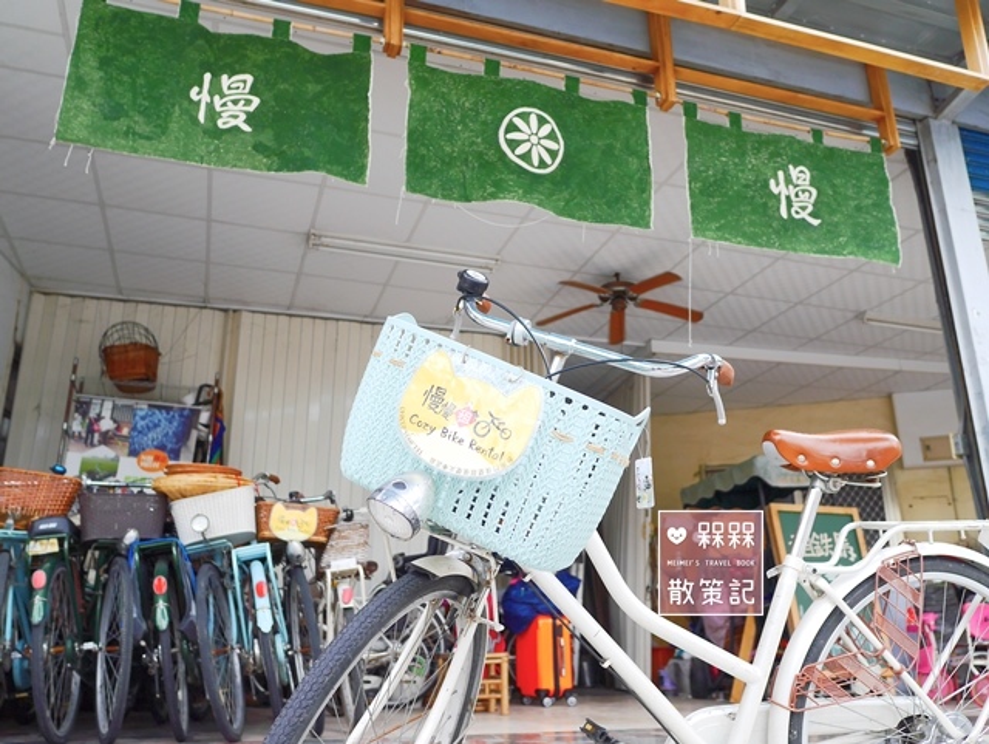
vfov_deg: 46.9
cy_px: 372
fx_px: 858
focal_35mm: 30
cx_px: 494
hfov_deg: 59.9
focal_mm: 15
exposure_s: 1/250
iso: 160
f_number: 2.8
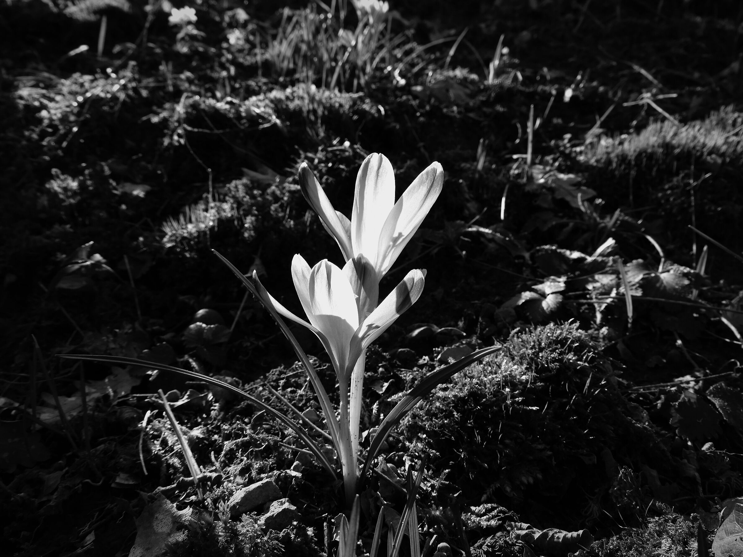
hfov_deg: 60.0
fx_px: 644
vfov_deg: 46.8
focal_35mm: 30
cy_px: 278
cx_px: 372
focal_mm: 5.4
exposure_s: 1/400
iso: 100
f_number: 3.5
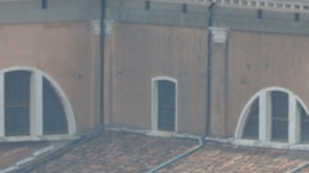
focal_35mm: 1999
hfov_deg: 1.1
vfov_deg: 0.6
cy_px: 387
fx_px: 16355
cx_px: 130
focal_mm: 400
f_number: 5.6
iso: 1000
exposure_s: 1/4000
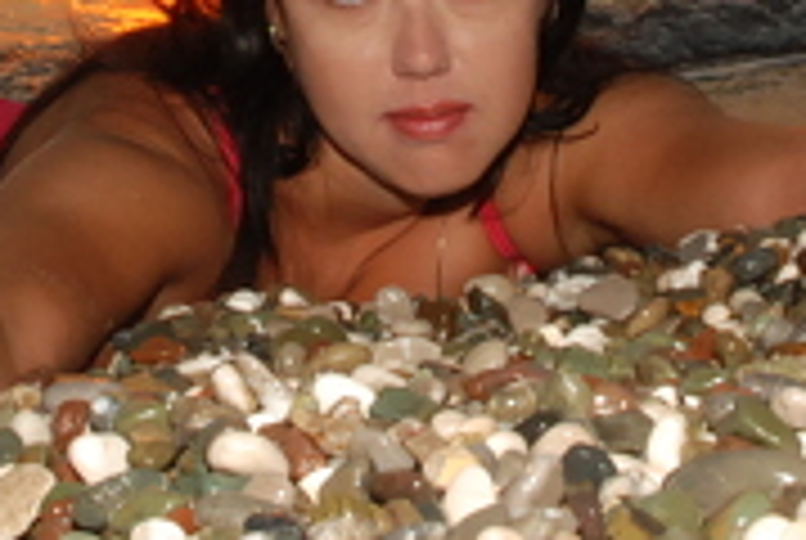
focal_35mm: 131
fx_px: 2938
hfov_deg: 15.6
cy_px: -54
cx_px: 401
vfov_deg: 10.4
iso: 800
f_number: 18
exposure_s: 1/160
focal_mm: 26
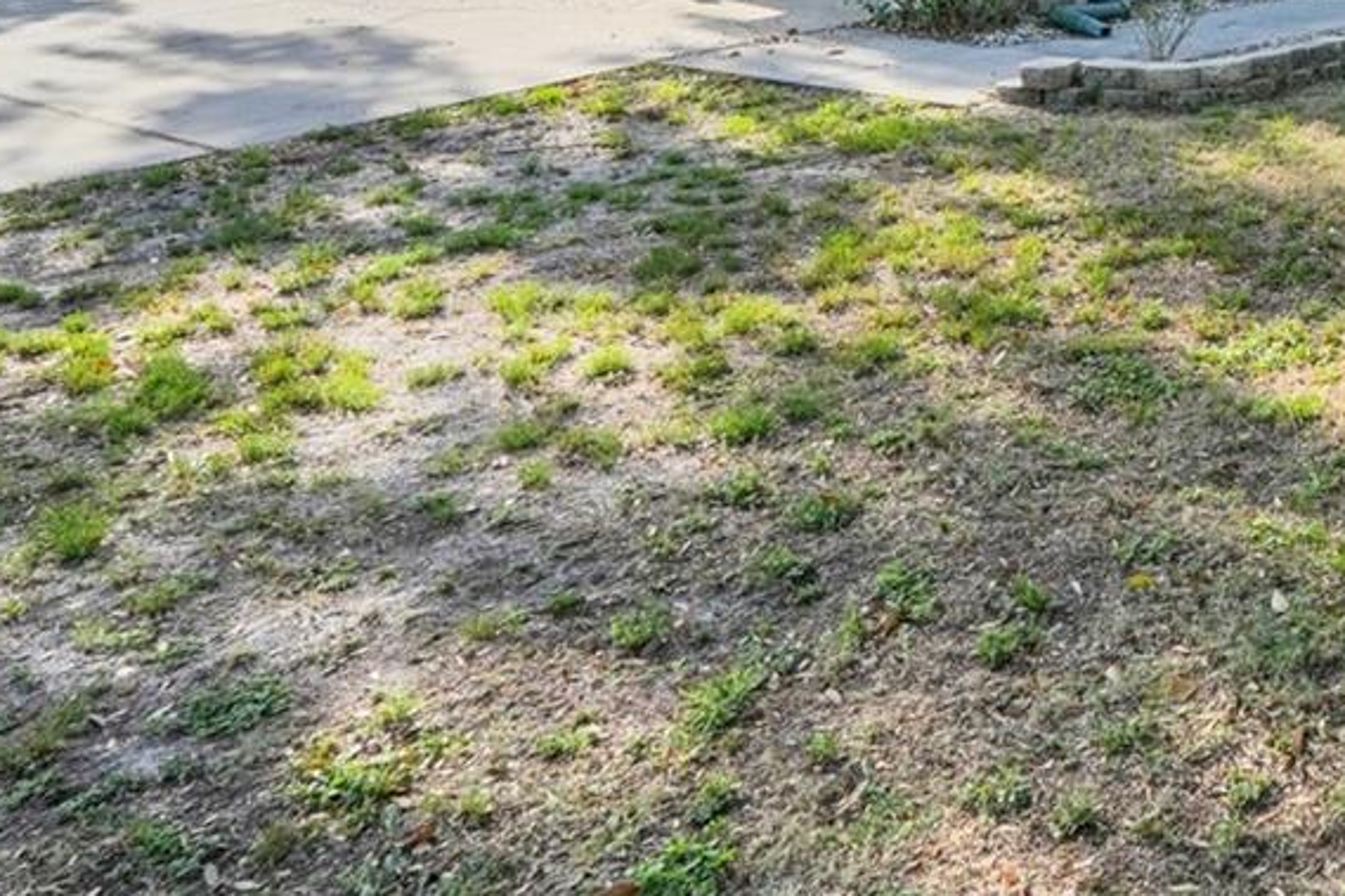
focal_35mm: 46
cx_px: 1596
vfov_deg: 25.8
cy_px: -187
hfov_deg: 34.4
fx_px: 1733
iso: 250
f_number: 9
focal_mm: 16.5
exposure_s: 1/25
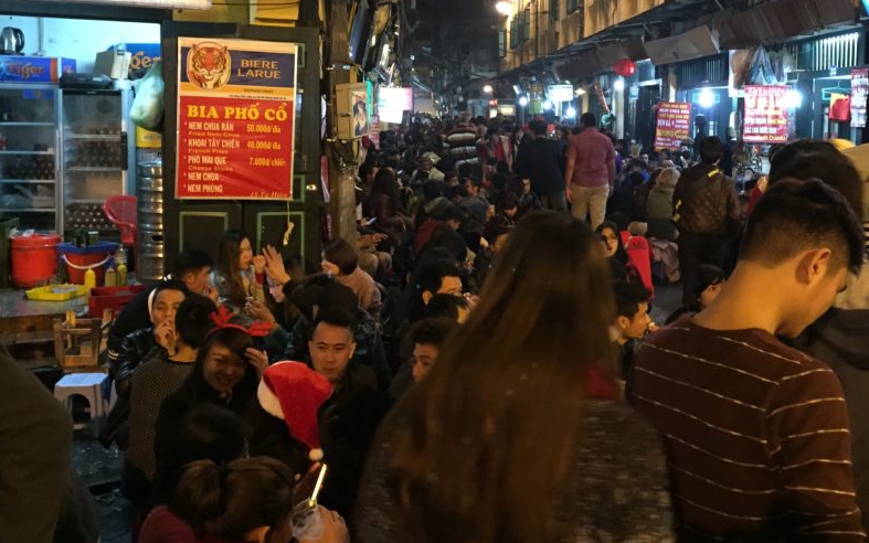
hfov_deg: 48.9
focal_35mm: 40
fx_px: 947
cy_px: 188
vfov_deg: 31.8
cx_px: 526
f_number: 2.2
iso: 250
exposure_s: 1/15
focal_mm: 4.15
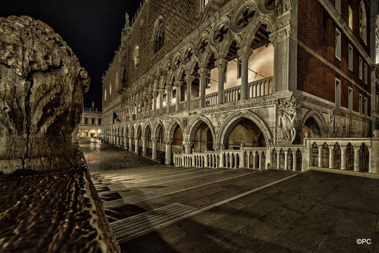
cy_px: 126
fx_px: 147
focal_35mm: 14
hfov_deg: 104.2
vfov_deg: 81.3
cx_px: 190
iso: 100
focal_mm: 14
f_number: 16
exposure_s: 25
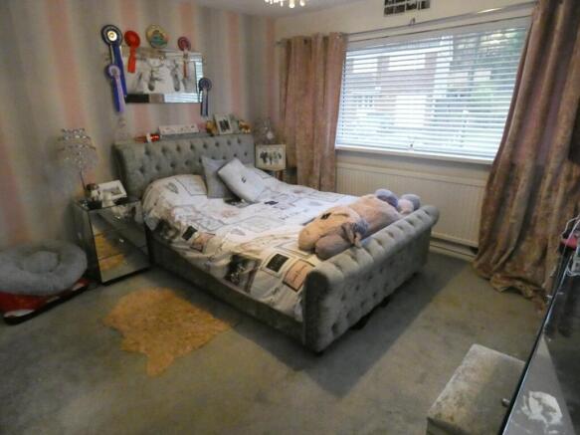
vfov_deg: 66.0
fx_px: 335
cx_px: 290
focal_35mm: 20
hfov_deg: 81.8
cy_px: 218
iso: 2500
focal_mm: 3.6
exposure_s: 1/125
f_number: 2.8
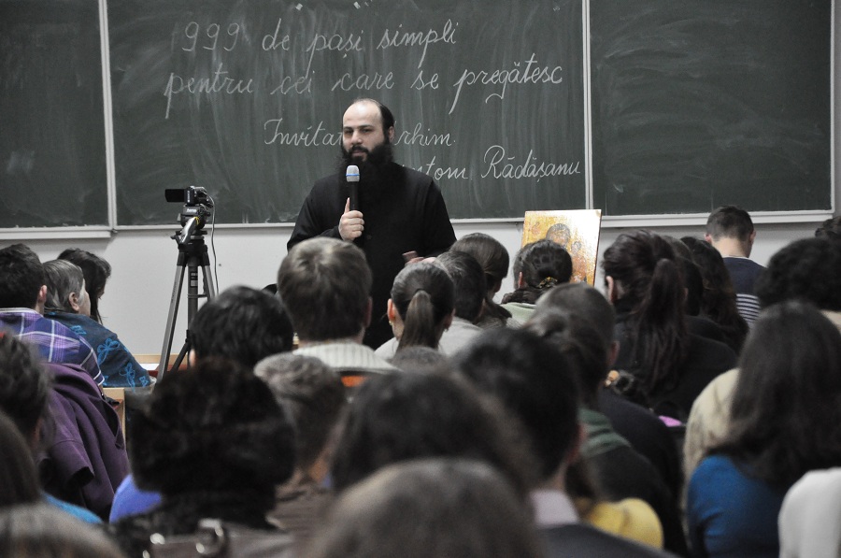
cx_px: 420
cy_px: 279
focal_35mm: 158
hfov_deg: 13.1
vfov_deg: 8.7
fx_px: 3673
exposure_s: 1/20
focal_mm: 105
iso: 3200
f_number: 5.6
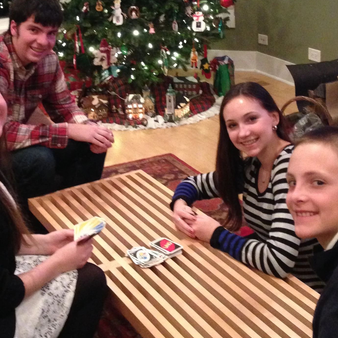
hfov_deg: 24.9
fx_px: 762
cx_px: 127
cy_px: 103
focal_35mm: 69
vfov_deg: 24.8
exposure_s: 1/15
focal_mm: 4.13
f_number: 2.4
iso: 500
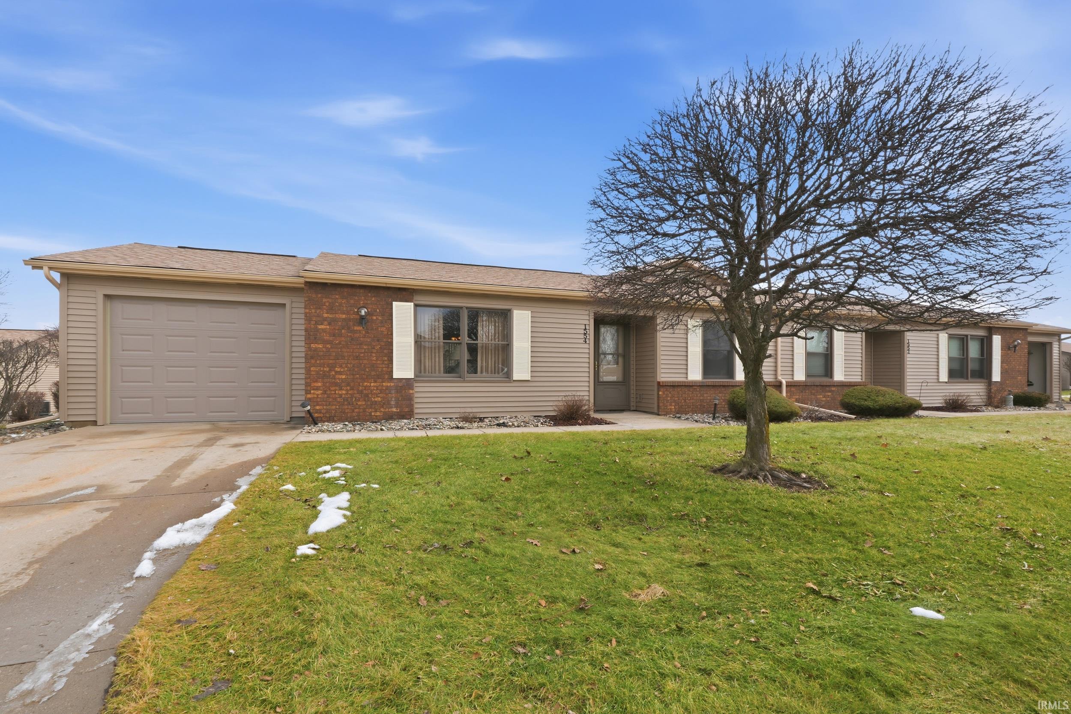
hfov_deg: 100.4
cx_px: 536
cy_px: 357
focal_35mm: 15
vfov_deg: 77.3
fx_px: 446
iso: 50
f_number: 16
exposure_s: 1/40
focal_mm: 10
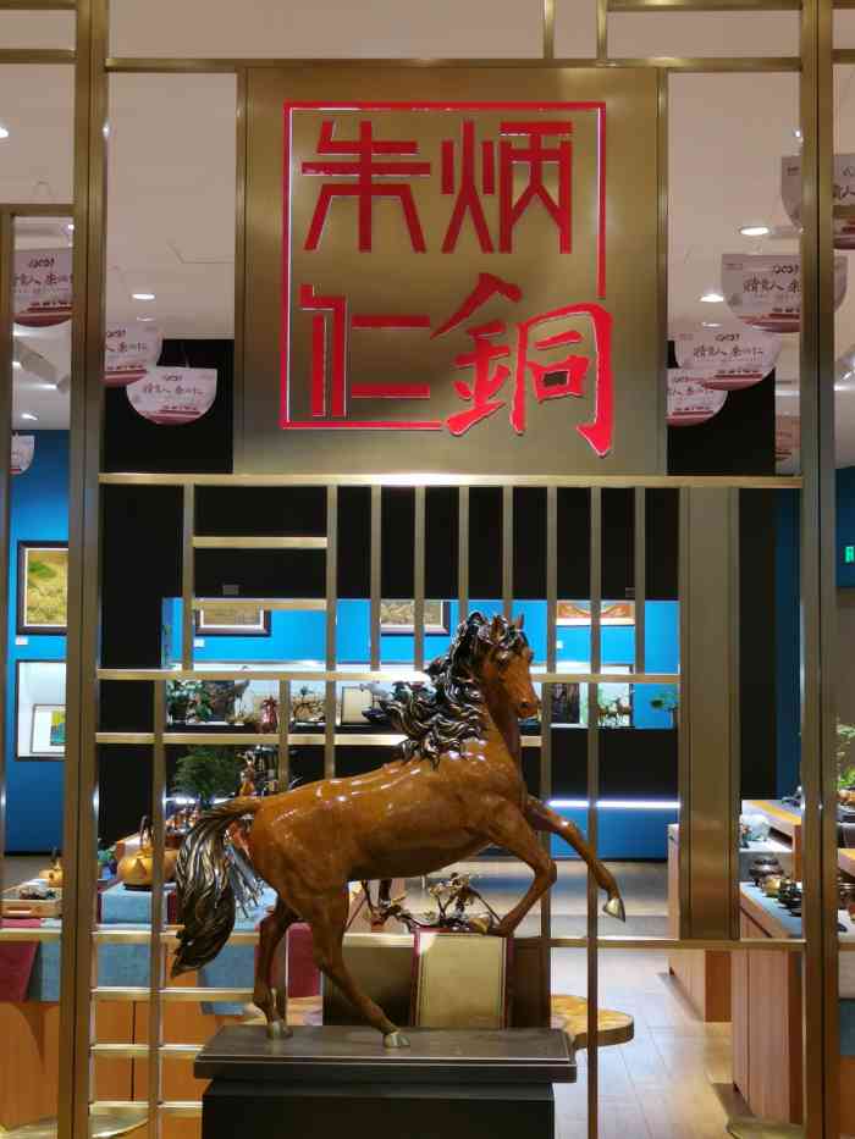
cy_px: 570
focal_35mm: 60
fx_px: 1976
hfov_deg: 24.4
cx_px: 428
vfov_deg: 32.2
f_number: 1.8
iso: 64
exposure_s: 1/100
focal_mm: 5.58
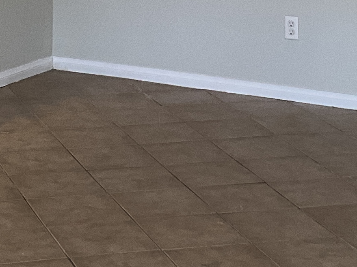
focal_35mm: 133
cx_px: 113
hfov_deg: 14.8
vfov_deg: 10.8
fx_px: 1371
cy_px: -128
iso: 64
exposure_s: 1/72
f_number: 1.8
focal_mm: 3
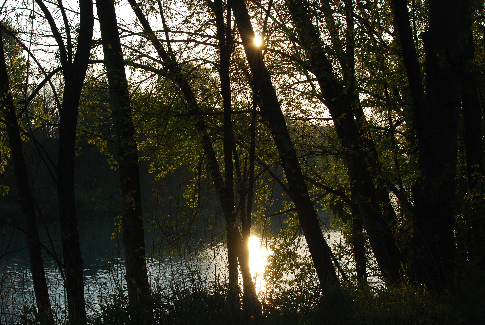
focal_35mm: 66
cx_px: 242
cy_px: 162
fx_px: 890
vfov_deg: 20.7
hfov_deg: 30.5
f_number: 10
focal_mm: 44
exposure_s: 1/200
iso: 200
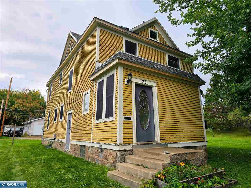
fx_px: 167
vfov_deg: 58.9
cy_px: 94
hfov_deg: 73.9
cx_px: 126
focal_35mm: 23
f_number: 1.7
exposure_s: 1/180
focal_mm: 6.3
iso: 12
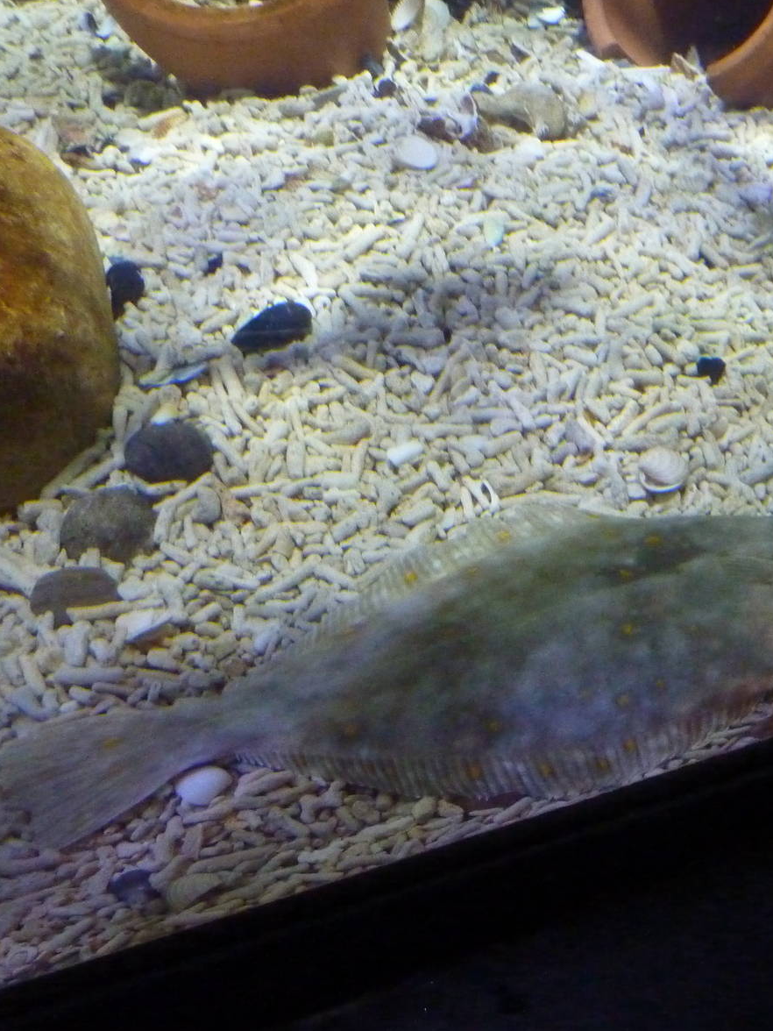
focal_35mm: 34
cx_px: 628
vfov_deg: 54.0
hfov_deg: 40.0
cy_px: 508
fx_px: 1012
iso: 800
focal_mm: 4.1
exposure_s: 1/13
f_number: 3.3
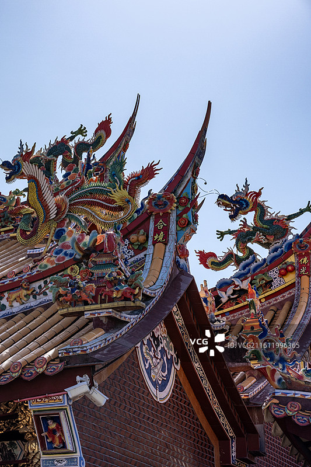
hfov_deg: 19.4
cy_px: 234
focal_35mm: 70
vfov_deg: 28.8
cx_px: 156
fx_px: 907
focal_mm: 70
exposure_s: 1/800
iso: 200
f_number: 8
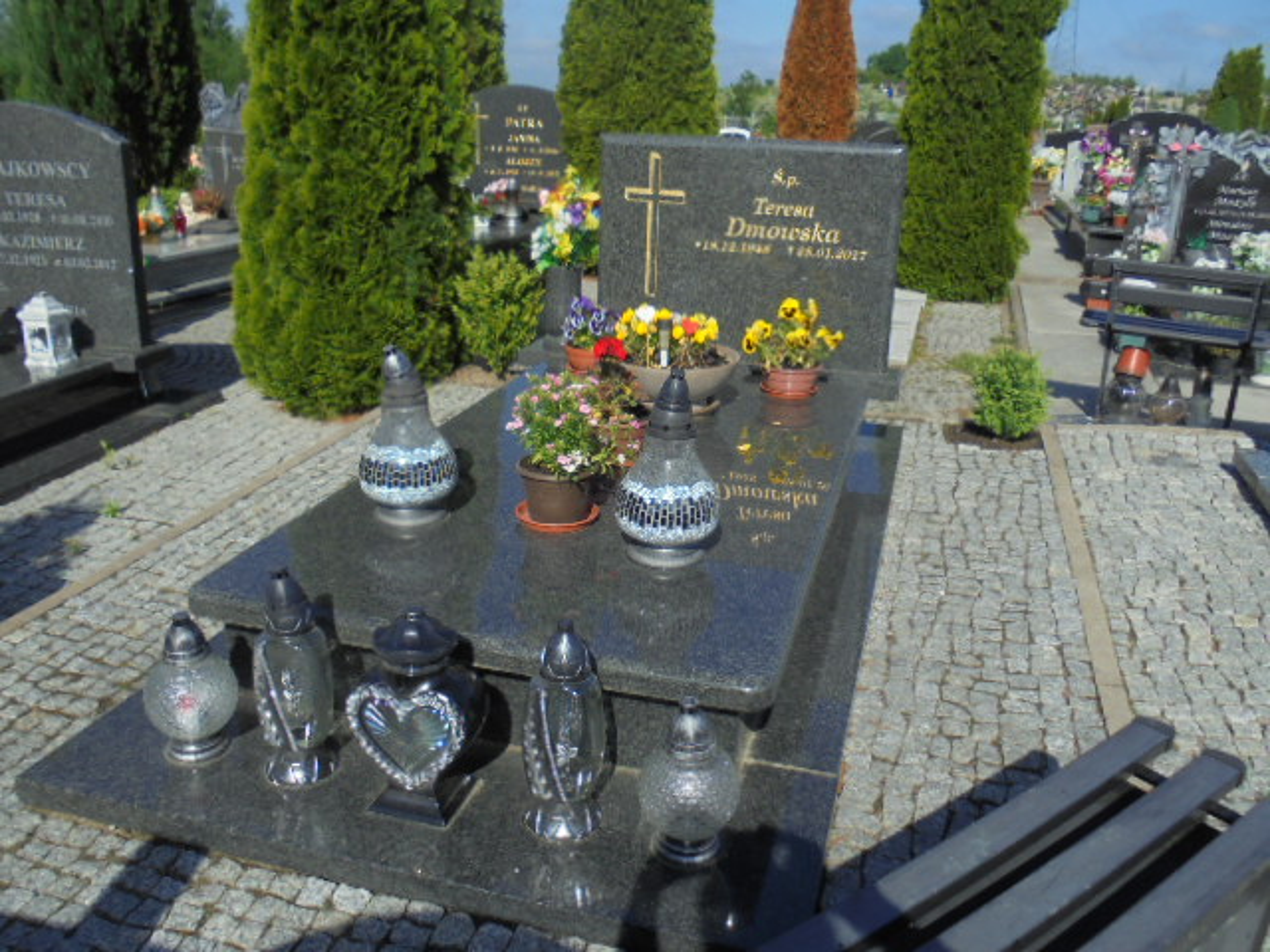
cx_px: 635
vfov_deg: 48.2
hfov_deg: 61.7
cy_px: 476
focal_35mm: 29
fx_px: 1064
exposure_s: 1/1000
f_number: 3.7
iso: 100
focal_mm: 5.3
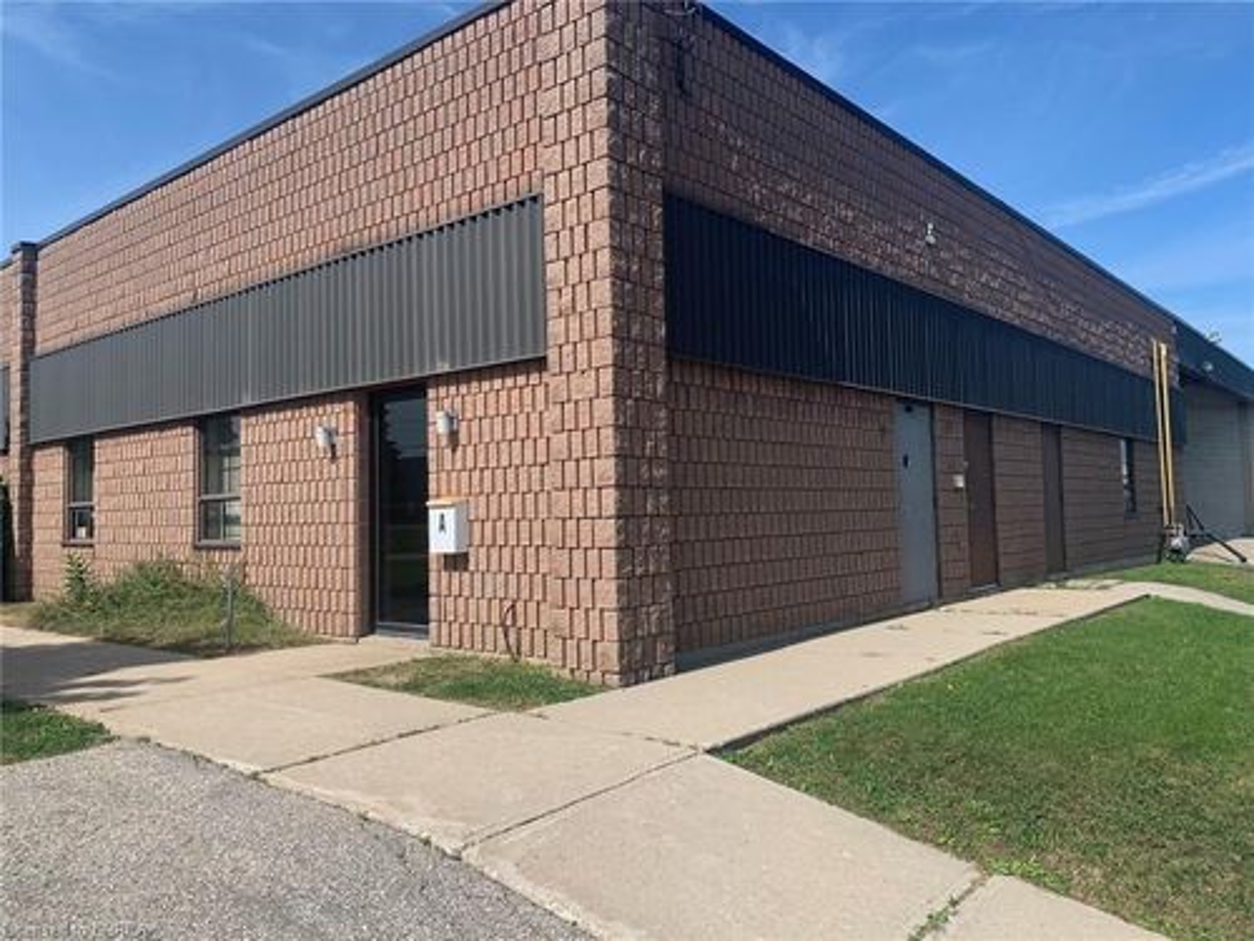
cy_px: 470
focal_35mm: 26
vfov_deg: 53.1
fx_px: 942
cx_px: 627
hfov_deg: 67.3
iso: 25
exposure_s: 1/2114
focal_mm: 4.25
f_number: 1.8
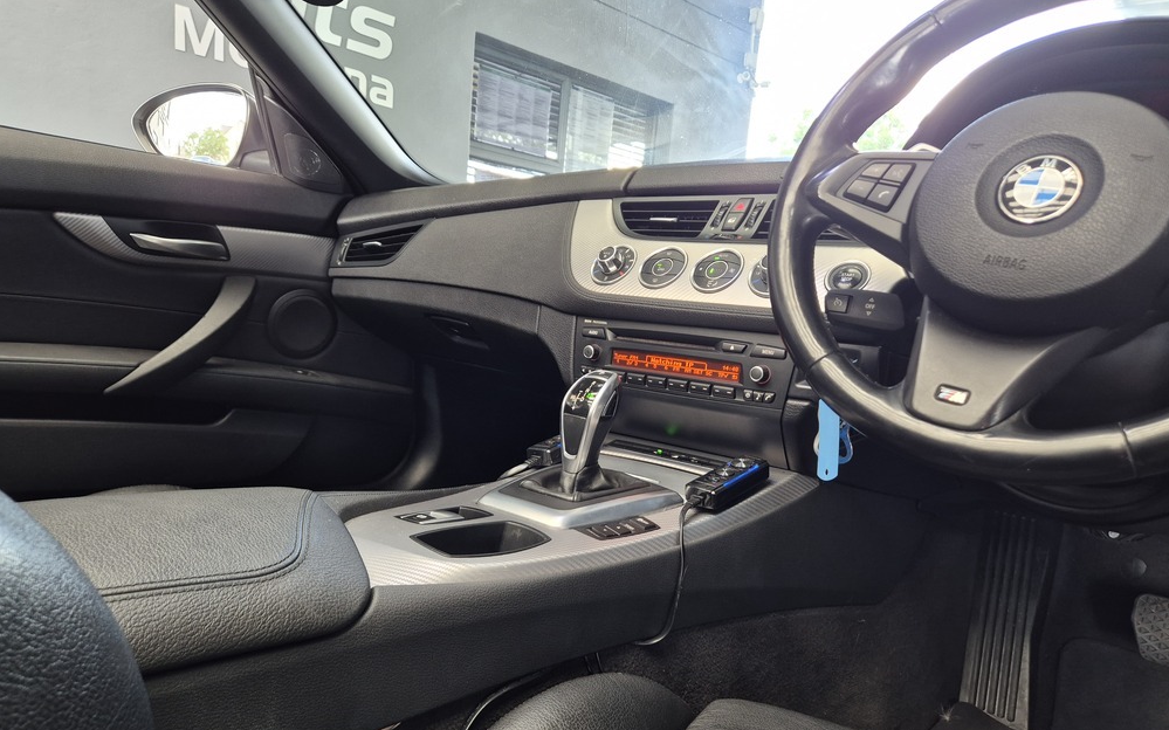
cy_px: 409
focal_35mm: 25
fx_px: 796
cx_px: 578
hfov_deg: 72.6
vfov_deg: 49.1
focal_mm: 5.4
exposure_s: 1/78
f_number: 1.8
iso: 250
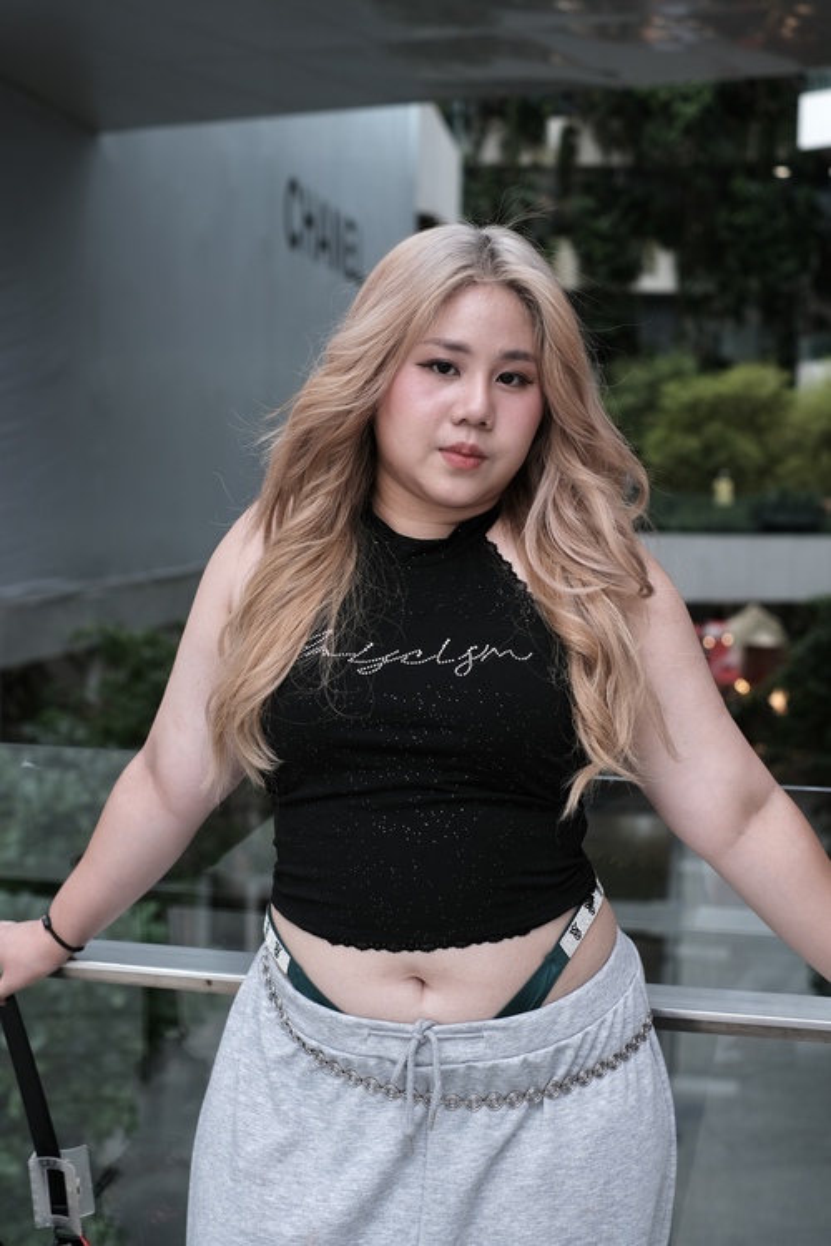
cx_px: 416
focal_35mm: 53
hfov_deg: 25.5
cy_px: 623
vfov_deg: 37.5
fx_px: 1835
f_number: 3.2
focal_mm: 35
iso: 160
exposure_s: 1/240
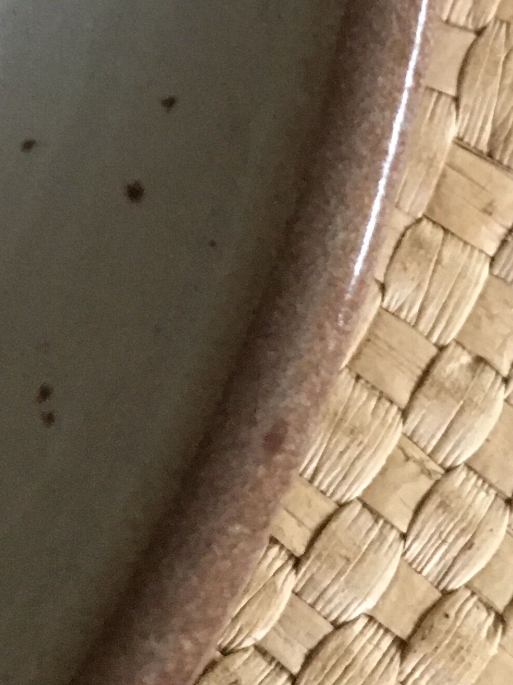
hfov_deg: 16.6
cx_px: 220
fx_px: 1759
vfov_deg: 20.9
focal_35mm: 89
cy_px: -76
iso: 250
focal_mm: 4.15
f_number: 2.2
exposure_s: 1/17
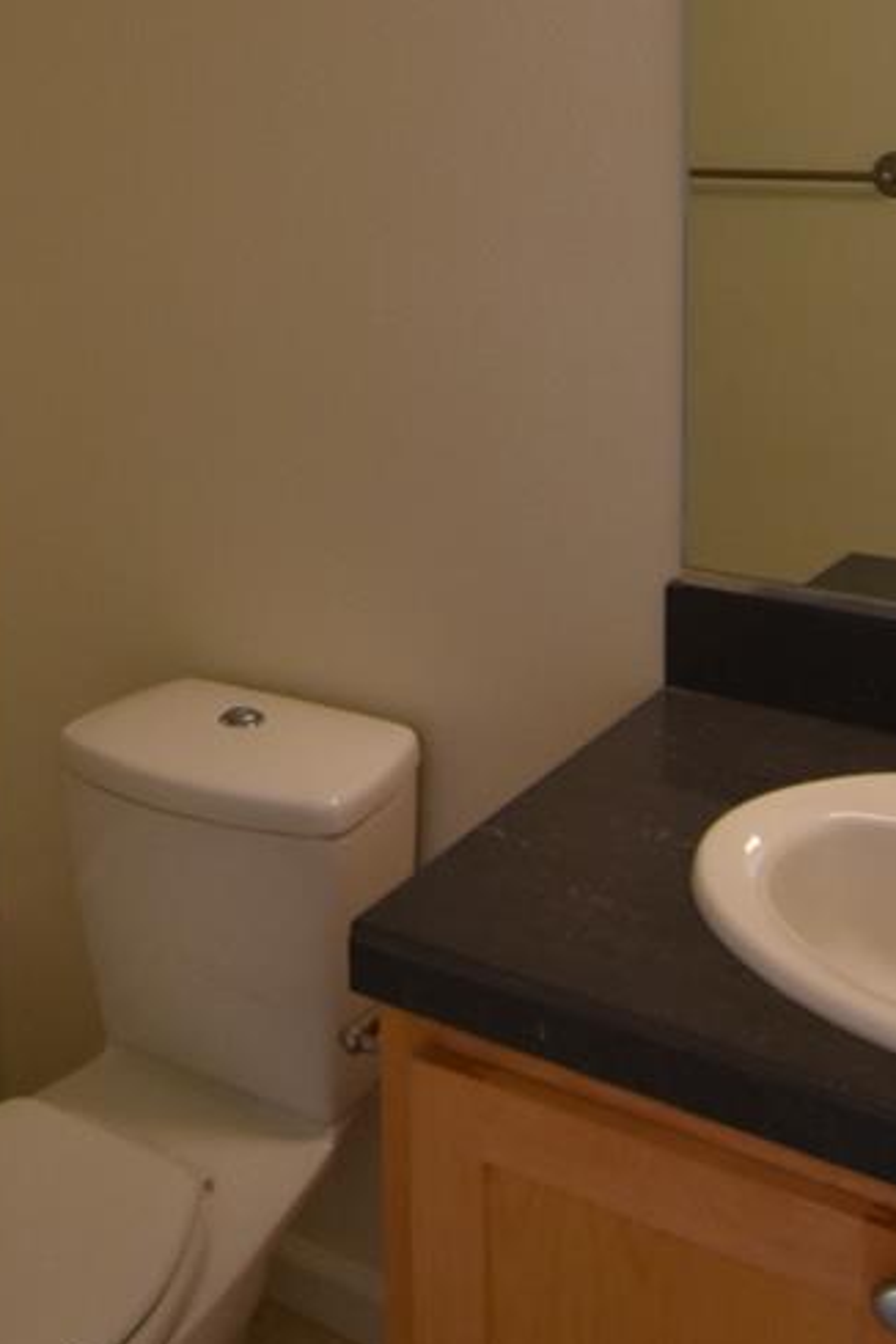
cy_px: 256
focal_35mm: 46
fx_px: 1717
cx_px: 159
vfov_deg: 40.8
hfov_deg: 28.5
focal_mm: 10
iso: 800
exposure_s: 1/80
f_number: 4.5
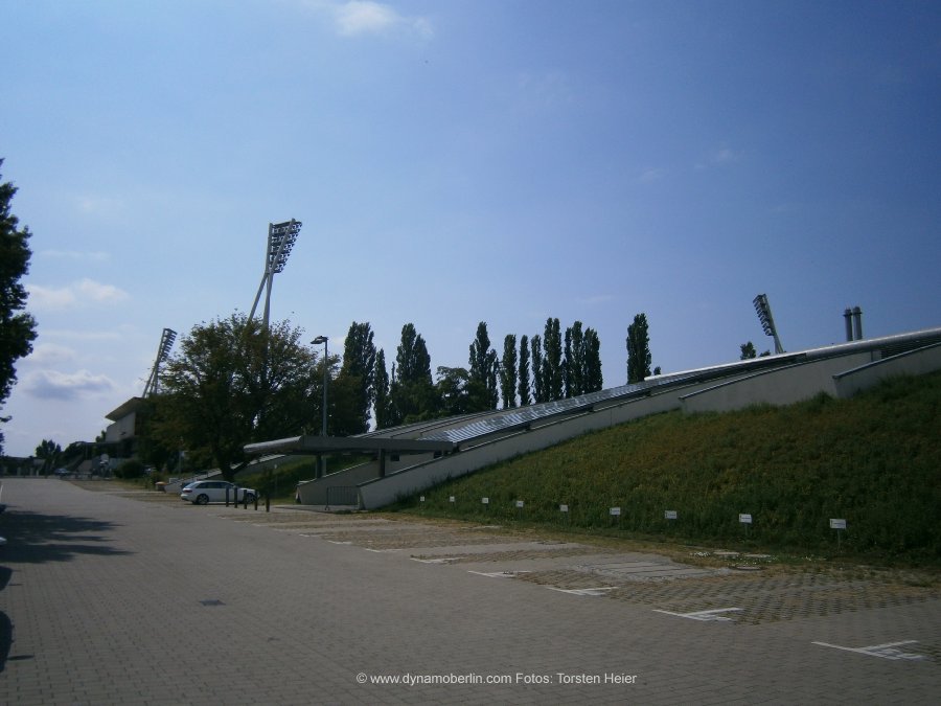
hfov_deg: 58.4
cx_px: 470
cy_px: 353
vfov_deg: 45.4
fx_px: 843
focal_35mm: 31
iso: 80
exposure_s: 1/500
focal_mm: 5.5
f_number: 8.3
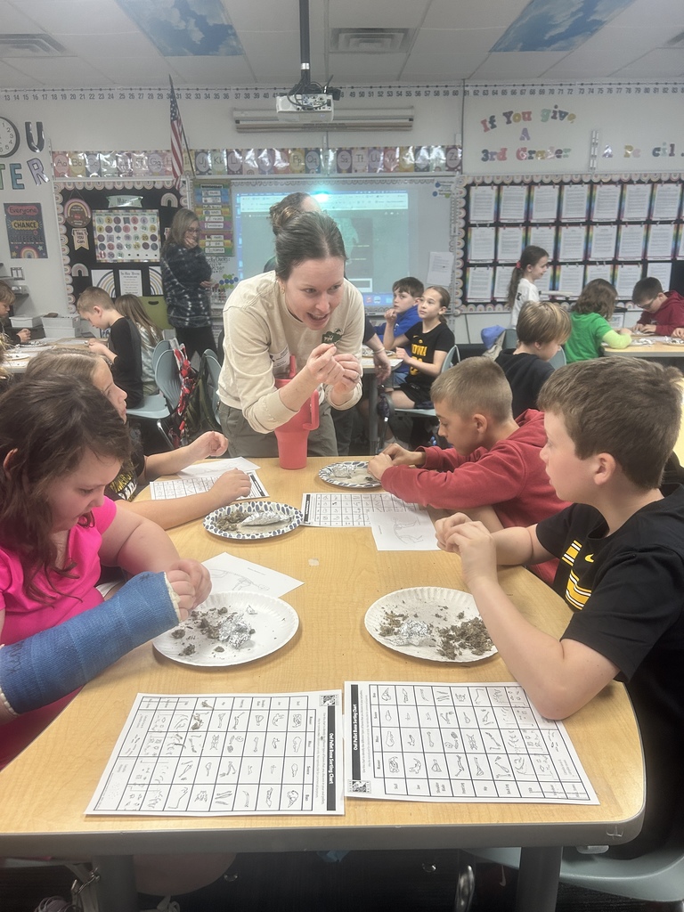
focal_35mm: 26
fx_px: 685
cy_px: 456
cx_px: 342
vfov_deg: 67.3
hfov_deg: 53.1
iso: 125
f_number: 1.5
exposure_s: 1/60
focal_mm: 5.7
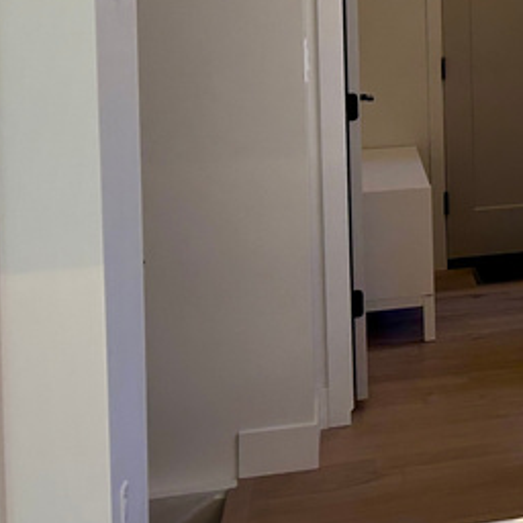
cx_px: 987
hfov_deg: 15.7
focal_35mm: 92
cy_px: -31
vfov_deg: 18.3
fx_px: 1573
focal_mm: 5.7
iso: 50
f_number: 1.5
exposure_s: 1/120
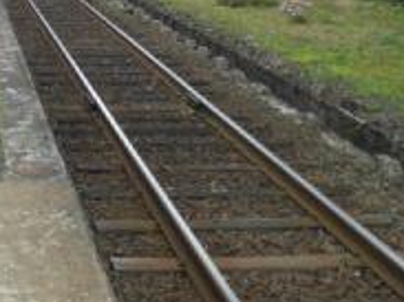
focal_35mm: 83
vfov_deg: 17.4
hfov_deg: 23.2
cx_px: 71
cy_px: 11
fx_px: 968
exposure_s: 1/50
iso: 100
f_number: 3.1
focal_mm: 6.3
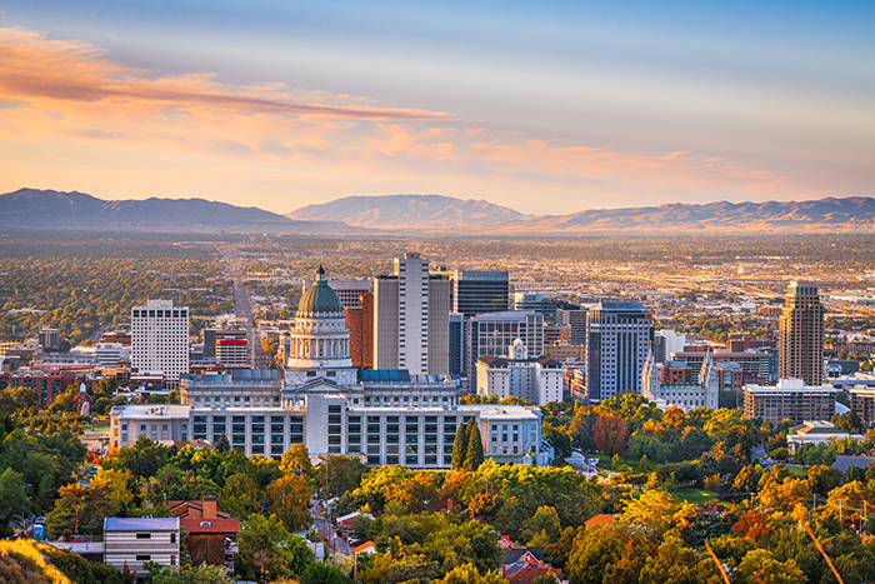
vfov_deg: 14.4
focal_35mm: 95
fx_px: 2309
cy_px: 292
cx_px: 438
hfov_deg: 21.5
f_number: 6.3
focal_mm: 95
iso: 200
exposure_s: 1/200
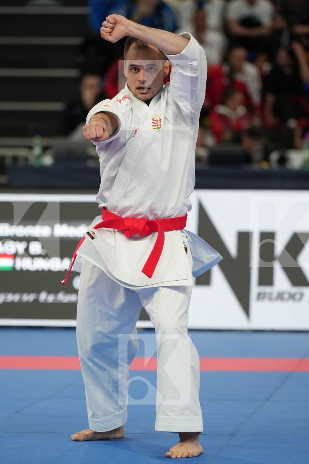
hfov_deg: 5.6
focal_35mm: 246
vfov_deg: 8.4
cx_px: 154
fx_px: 3167
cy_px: 232
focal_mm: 164
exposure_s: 1/500
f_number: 2.8
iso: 1000
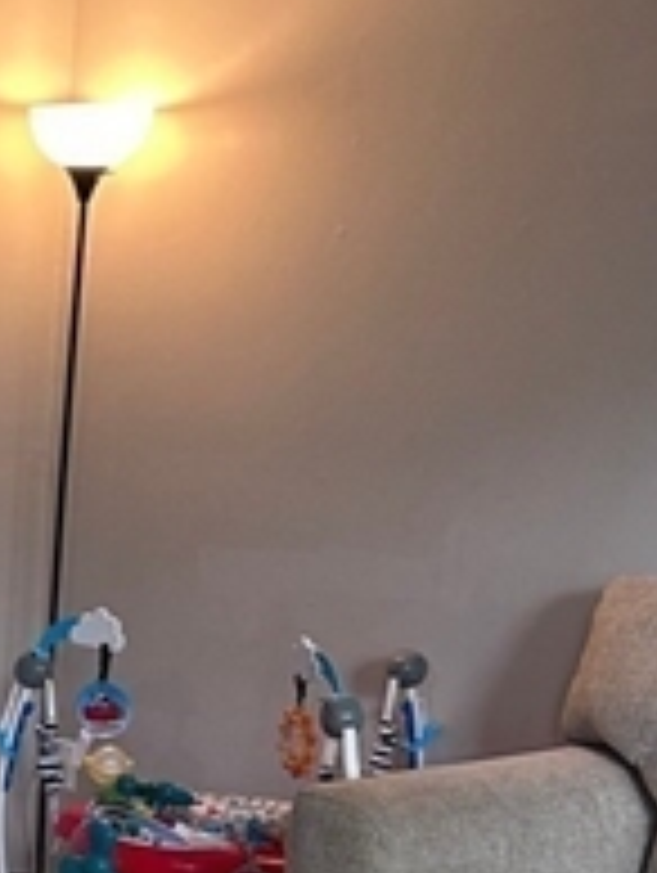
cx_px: -369
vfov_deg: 20.1
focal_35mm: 95
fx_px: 2399
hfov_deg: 14.4
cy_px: 819
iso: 200
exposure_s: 1/60
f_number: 1.78
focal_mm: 6.86
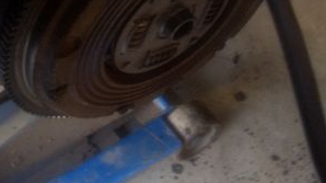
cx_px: 143
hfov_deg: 25.9
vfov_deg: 14.7
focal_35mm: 82
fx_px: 708
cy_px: 66
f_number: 2.6
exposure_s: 1/8
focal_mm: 5.8
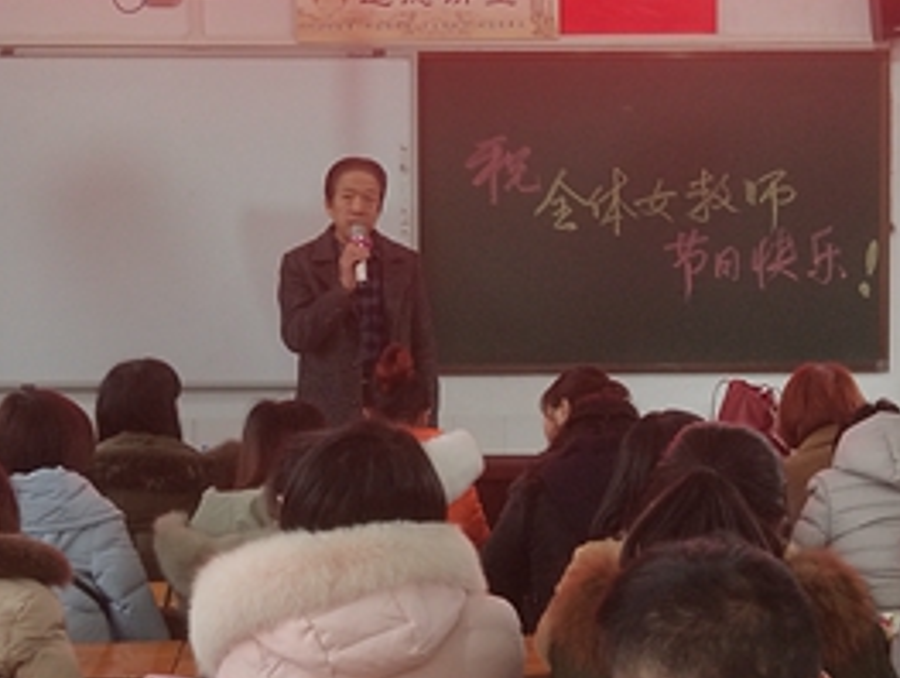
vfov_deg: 15.9
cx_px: 441
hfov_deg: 21.1
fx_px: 2421
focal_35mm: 93
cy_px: 372
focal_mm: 3.95
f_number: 1.8
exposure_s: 1/50
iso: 234
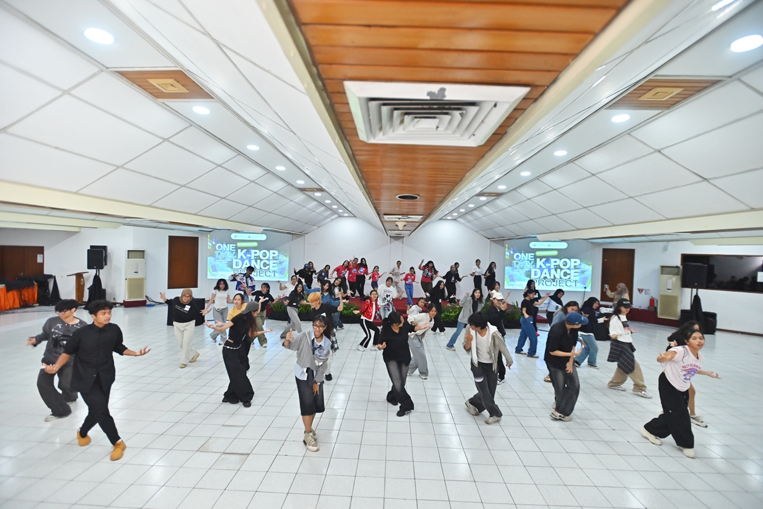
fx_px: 360
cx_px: 382
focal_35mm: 17
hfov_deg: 93.3
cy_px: 254
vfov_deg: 70.5
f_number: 2.8
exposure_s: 1/250
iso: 1000
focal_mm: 17
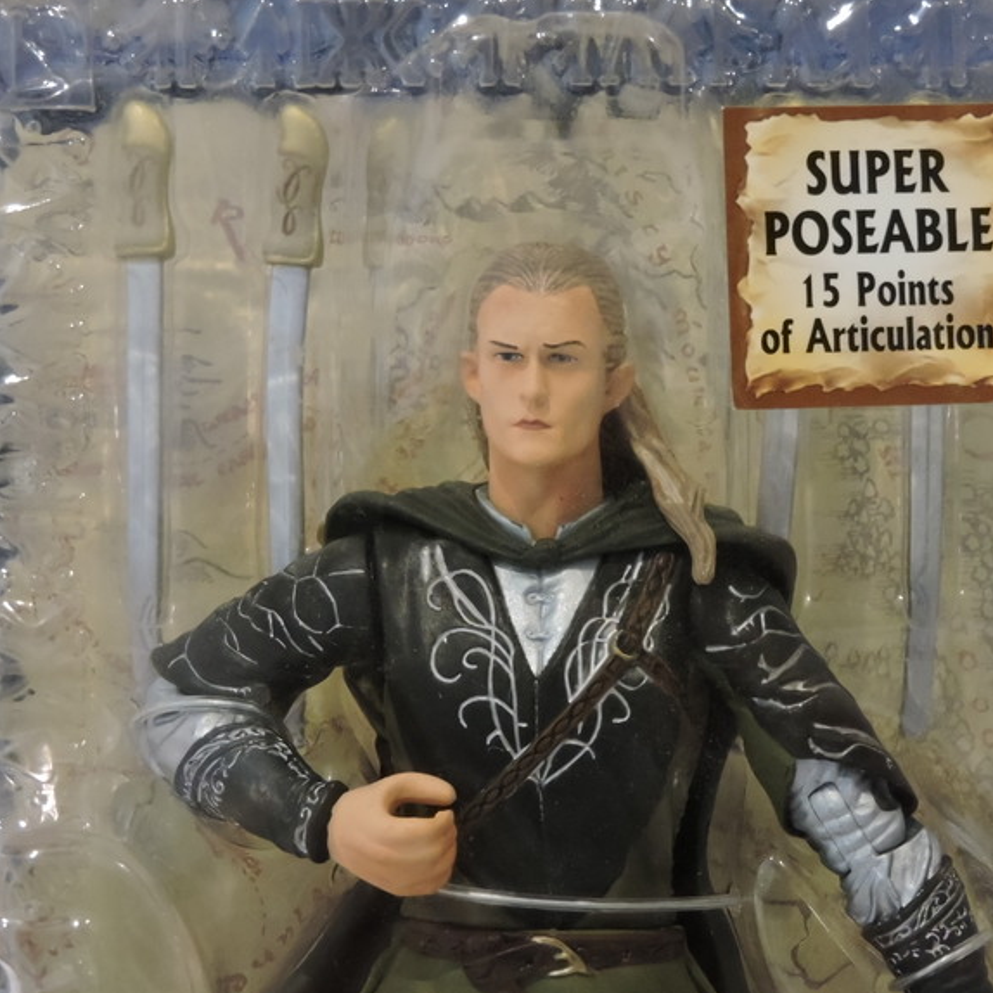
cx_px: 527
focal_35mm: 113
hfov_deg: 15.4
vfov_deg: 15.4
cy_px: 496
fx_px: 3667
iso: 800
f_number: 4.8
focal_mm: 17
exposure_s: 1/40
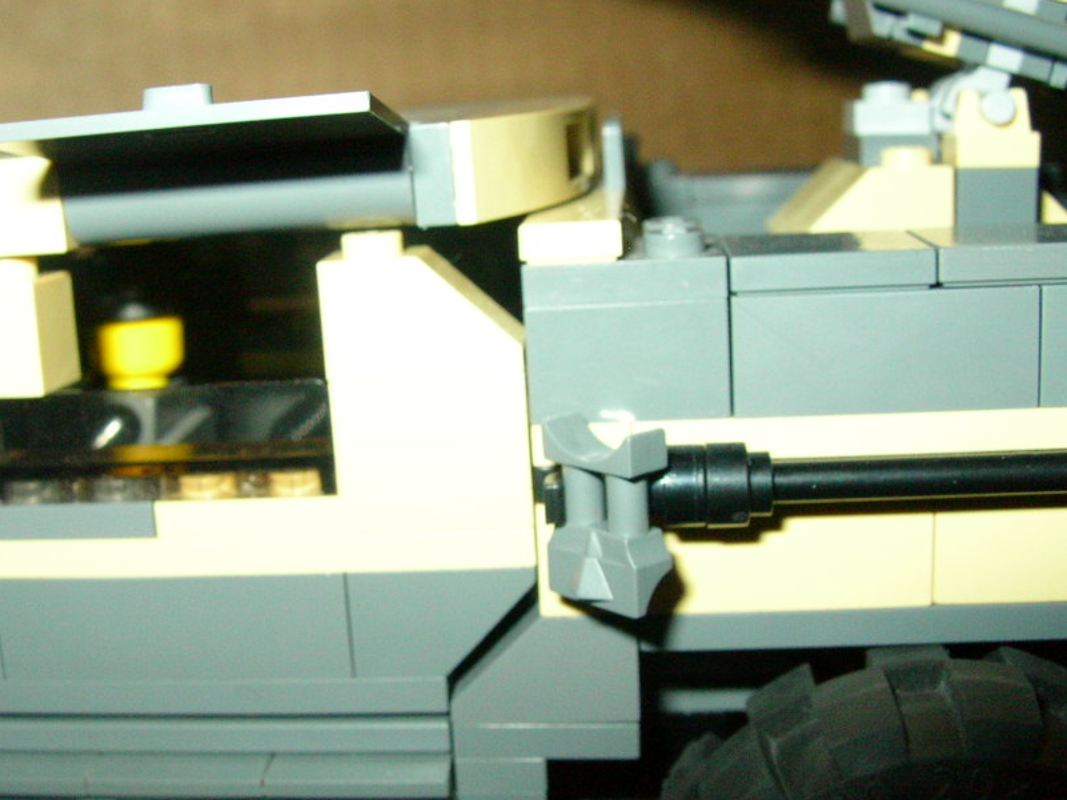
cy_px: 442
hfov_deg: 41.1
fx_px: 1418
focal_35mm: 46
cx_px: 456
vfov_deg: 31.5
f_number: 3.7
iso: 200
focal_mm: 6
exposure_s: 1/60.1
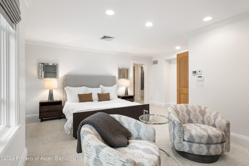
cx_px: 124
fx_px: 131
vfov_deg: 64.6
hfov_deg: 86.9
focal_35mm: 19
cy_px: 83
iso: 320
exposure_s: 1/8
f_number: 7.1
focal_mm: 19
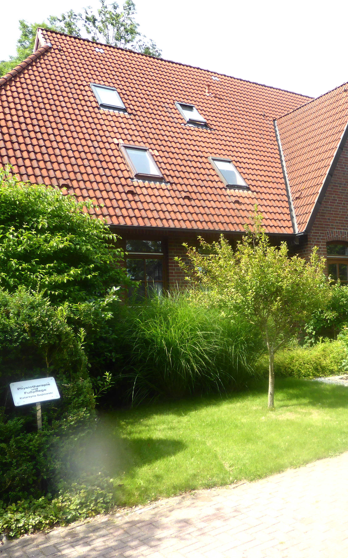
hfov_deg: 33.4
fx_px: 546
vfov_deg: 54.0
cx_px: 316
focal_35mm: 36
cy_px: 279
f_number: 3.3
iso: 100
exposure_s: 1/400
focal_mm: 4.3
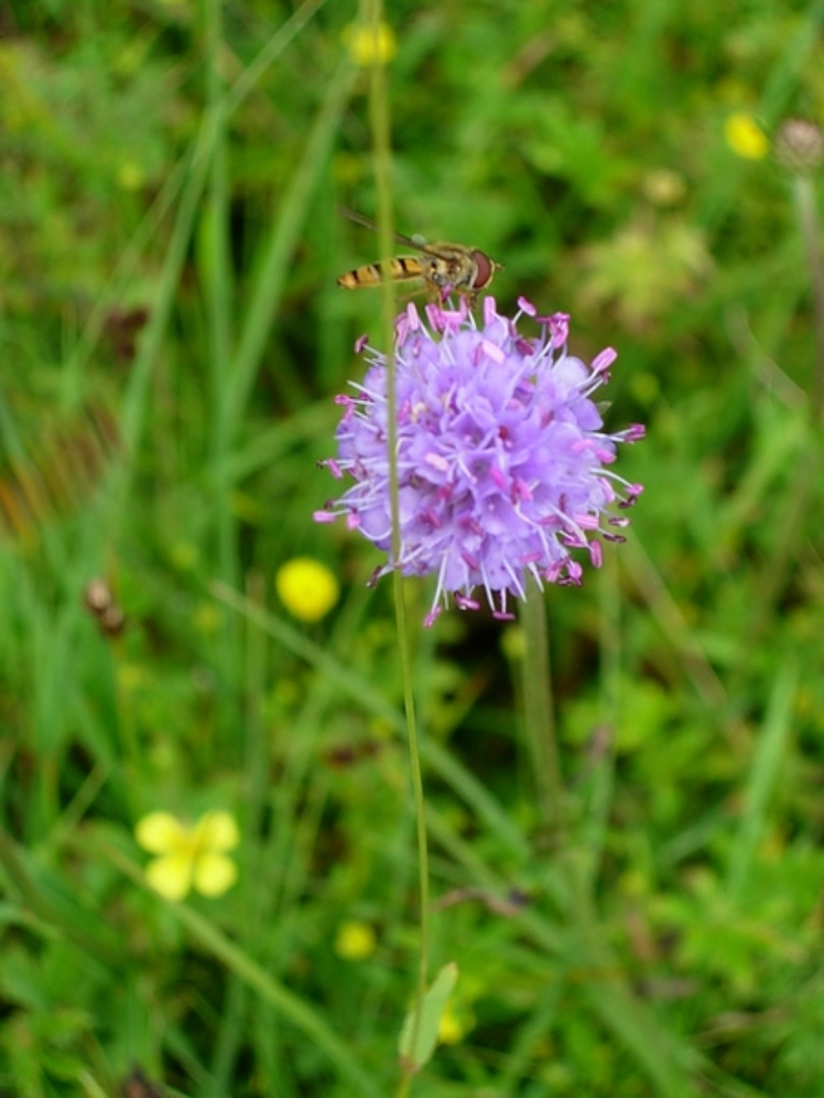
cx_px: 412
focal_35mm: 113
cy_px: 549
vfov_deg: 17.4
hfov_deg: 13.1
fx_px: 3586
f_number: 4.9
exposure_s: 1/157
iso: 64
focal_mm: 23.4
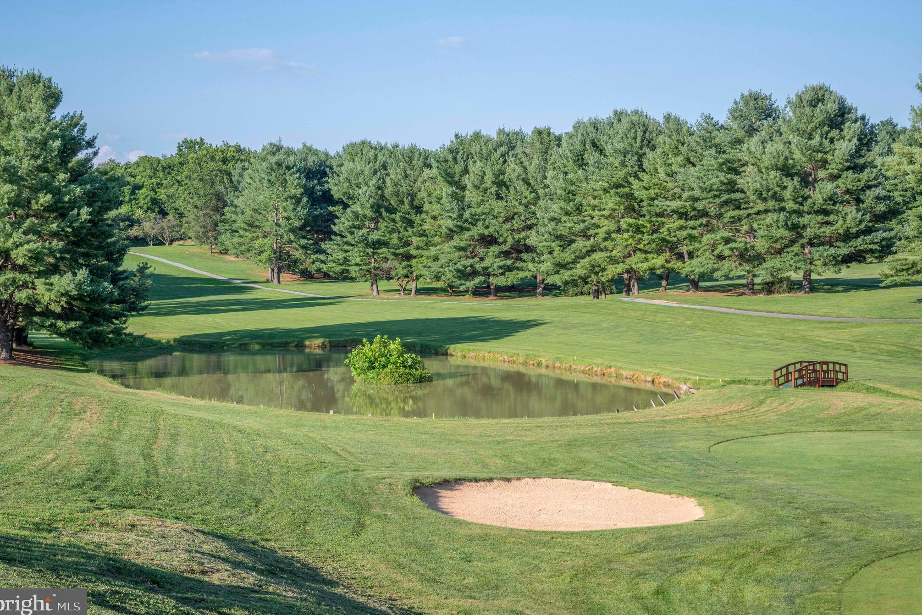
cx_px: 455
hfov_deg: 34.5
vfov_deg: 23.4
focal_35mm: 58
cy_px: 309
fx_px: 1485
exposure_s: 1/640
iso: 1000
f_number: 13
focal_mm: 57
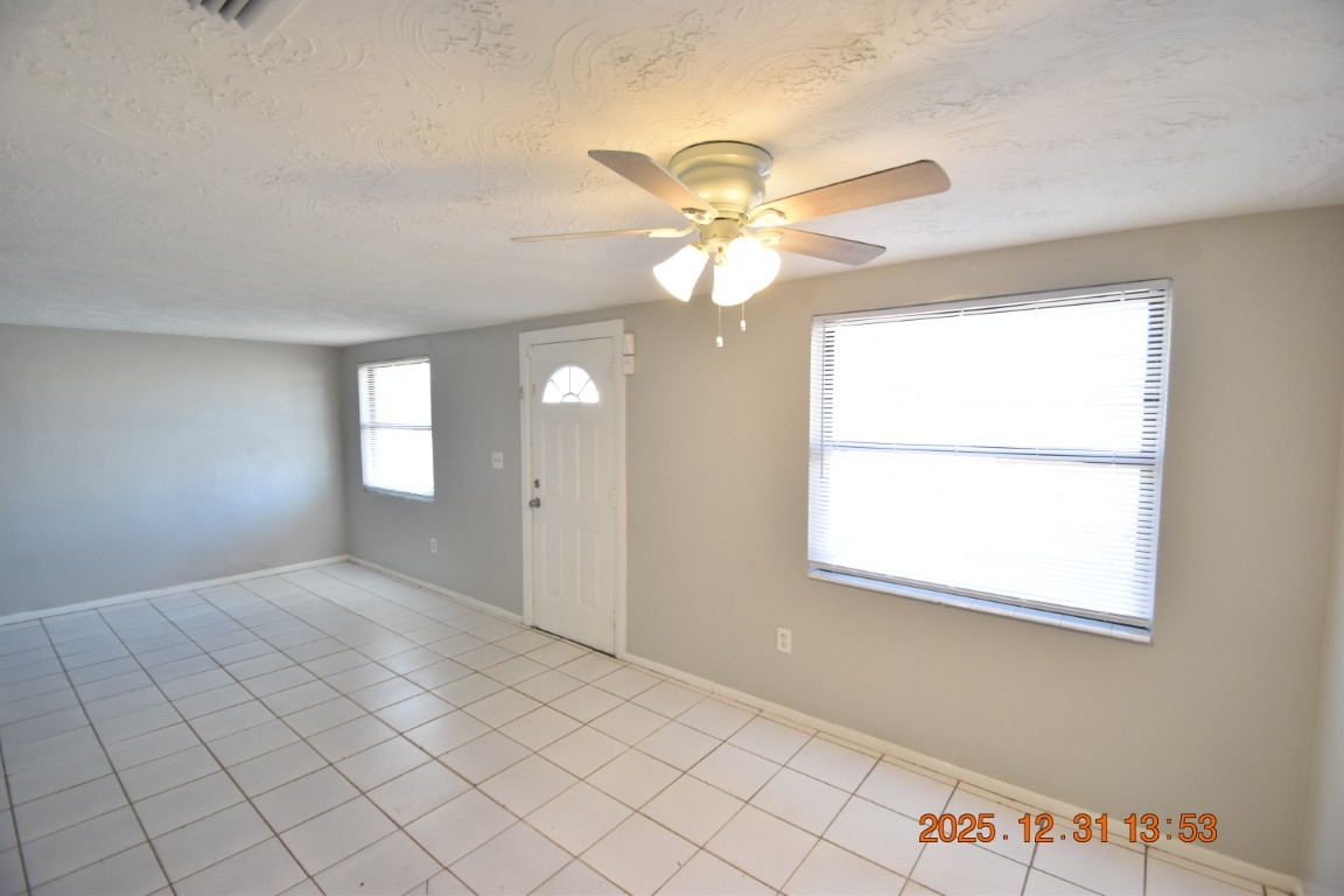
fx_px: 560
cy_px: 448
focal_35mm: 15
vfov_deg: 77.3
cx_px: 672
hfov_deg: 100.4
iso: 800
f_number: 3.5
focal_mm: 10
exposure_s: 1/125
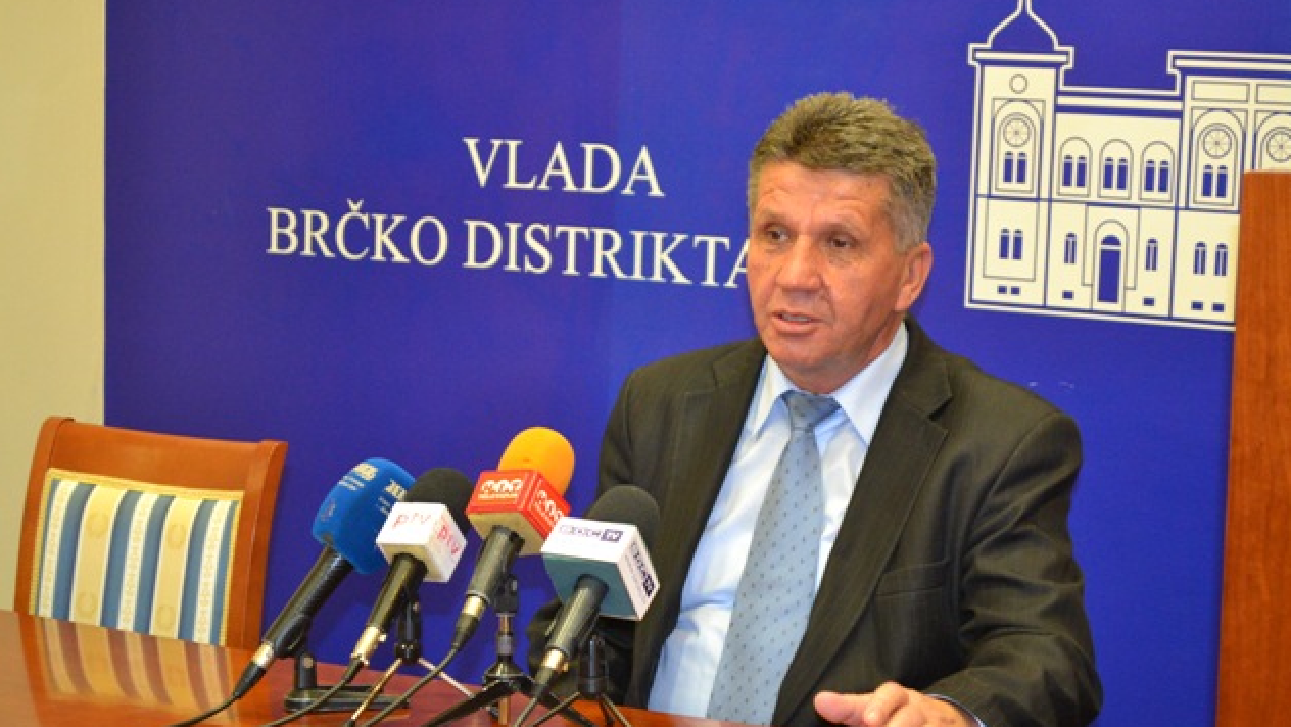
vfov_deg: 13.8
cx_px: 648
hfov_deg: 24.3
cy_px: 422
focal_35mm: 88
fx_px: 2997
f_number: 5.6
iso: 2500
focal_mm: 55
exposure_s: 1/60
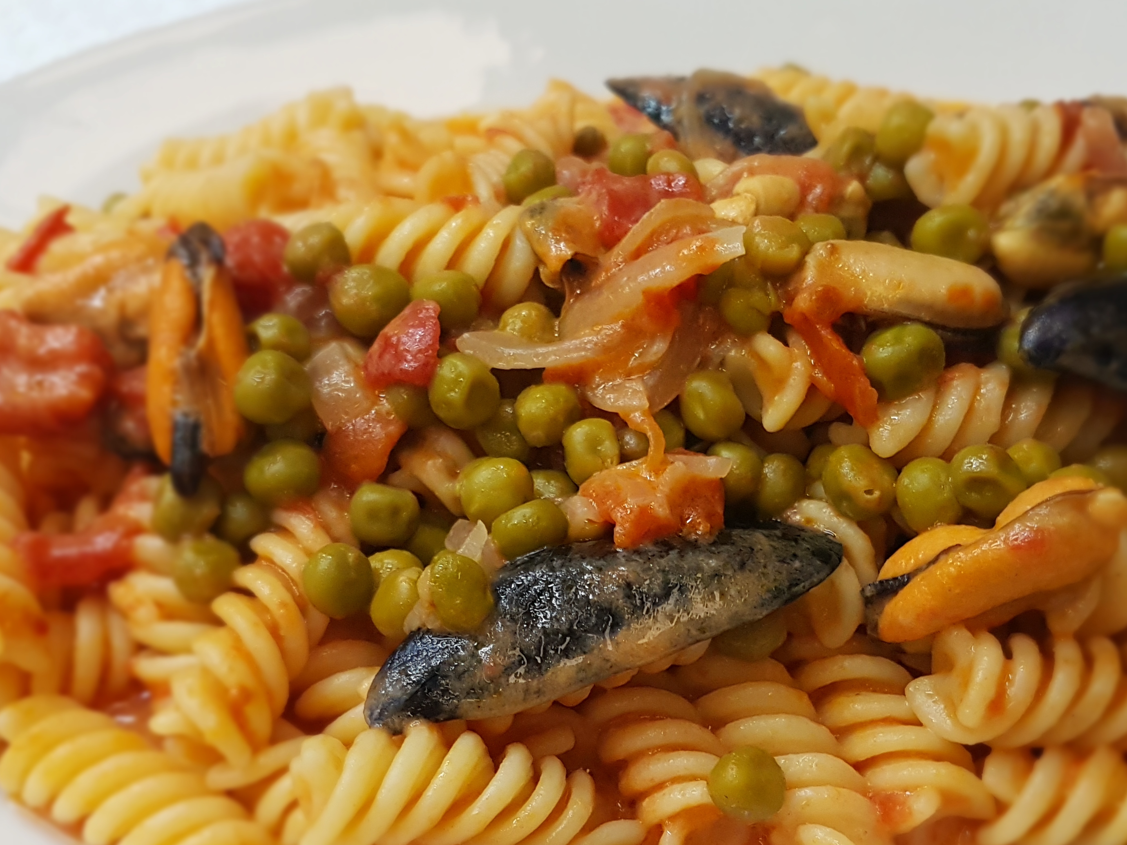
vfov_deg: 37.6
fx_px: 1237
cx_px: 658
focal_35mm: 38
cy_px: 509
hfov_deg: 48.8
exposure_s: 1/50
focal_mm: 4.2
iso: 160
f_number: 1.7
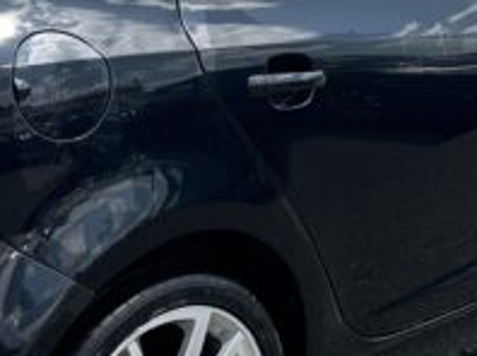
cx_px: 284
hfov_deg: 20.2
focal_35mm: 97
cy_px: 178
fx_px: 1335
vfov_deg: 15.2
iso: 80
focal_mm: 6.86
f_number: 1.78
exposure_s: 1/2591
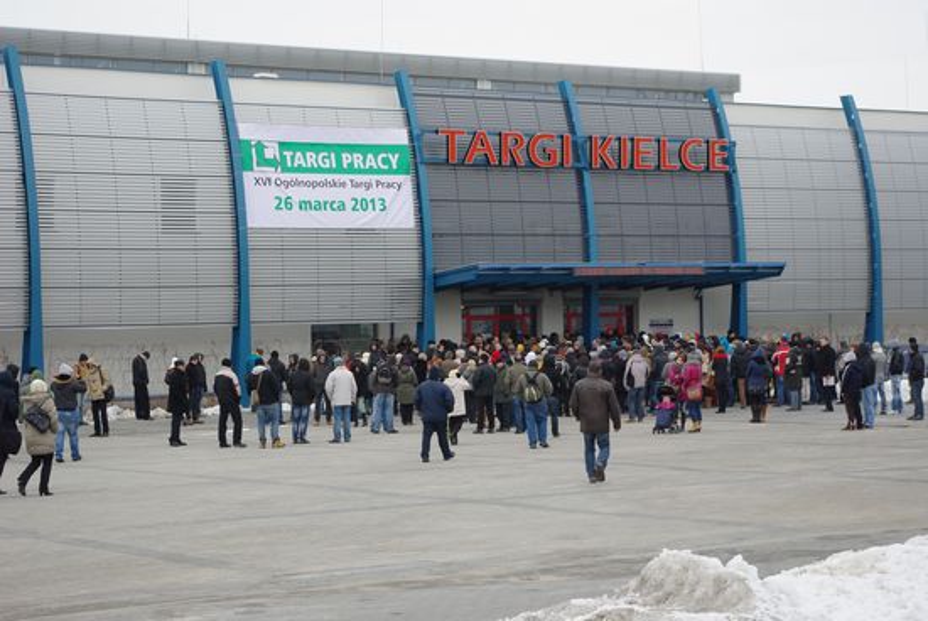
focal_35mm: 82
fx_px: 2116
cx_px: 464
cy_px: 310
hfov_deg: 24.7
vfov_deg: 16.7
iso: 200
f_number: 8
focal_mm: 55
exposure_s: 1/250
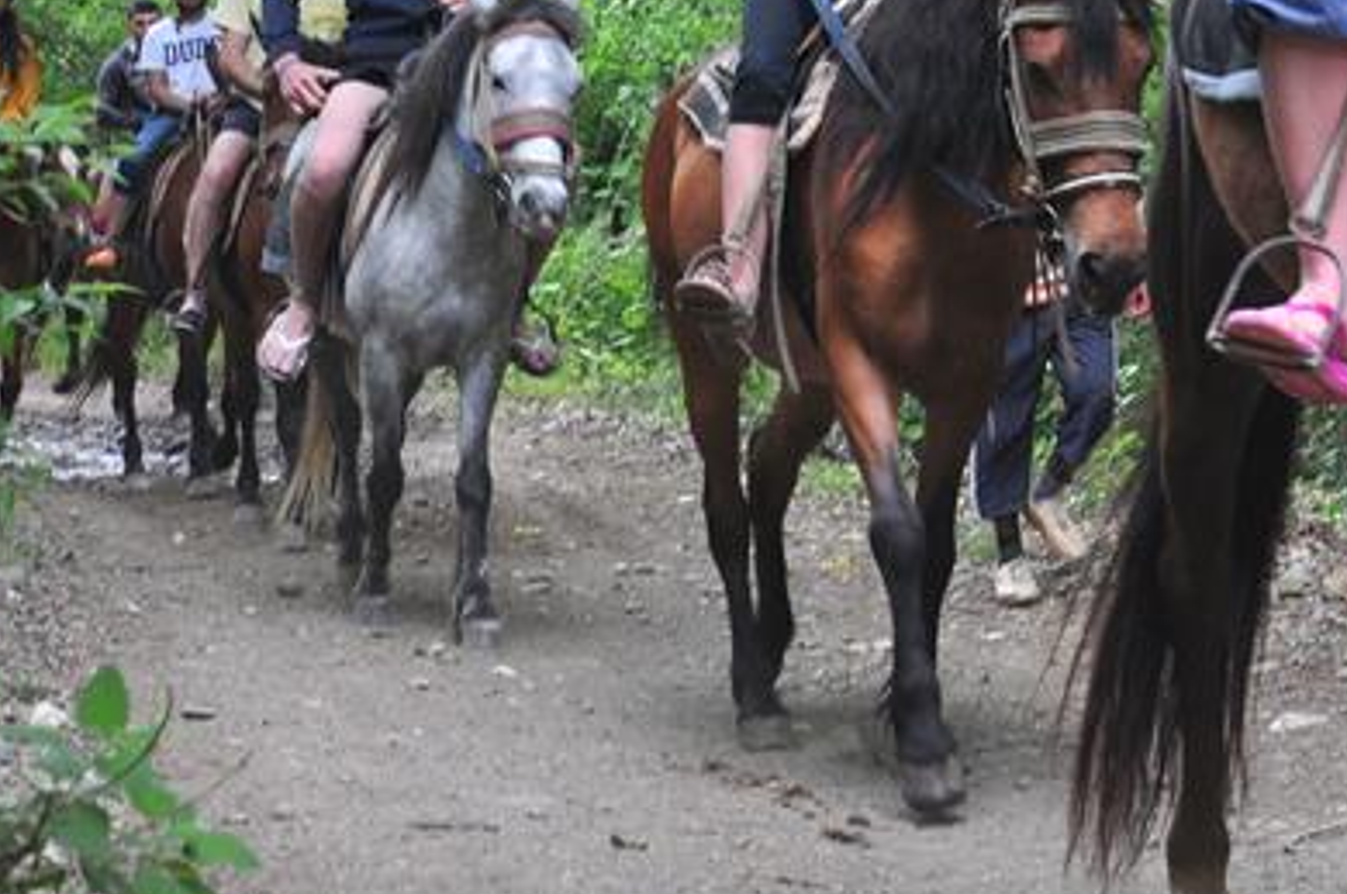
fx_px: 4709
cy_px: -35
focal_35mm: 126
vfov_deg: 10.7
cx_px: 1230
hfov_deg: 16.1
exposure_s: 1/80
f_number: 4.5
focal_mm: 32
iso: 320
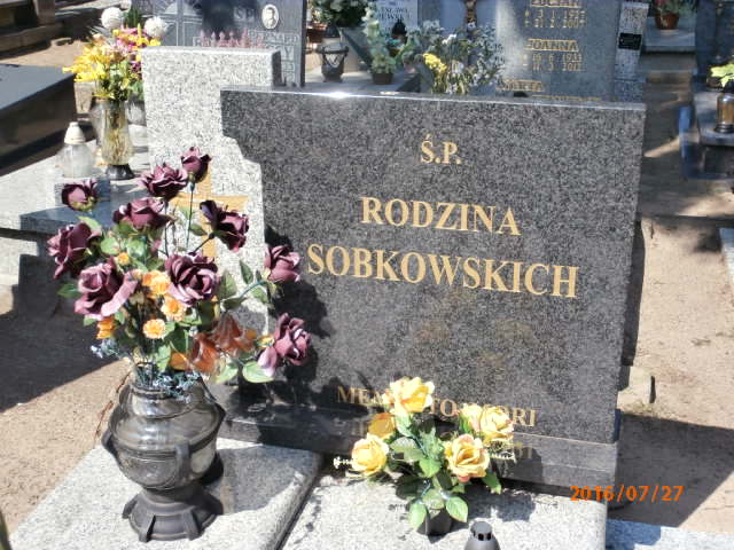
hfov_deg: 40.4
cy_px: 275
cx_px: 367
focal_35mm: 47
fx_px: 997
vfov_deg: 30.9
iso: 100
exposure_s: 1/500
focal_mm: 8.29
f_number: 4.2
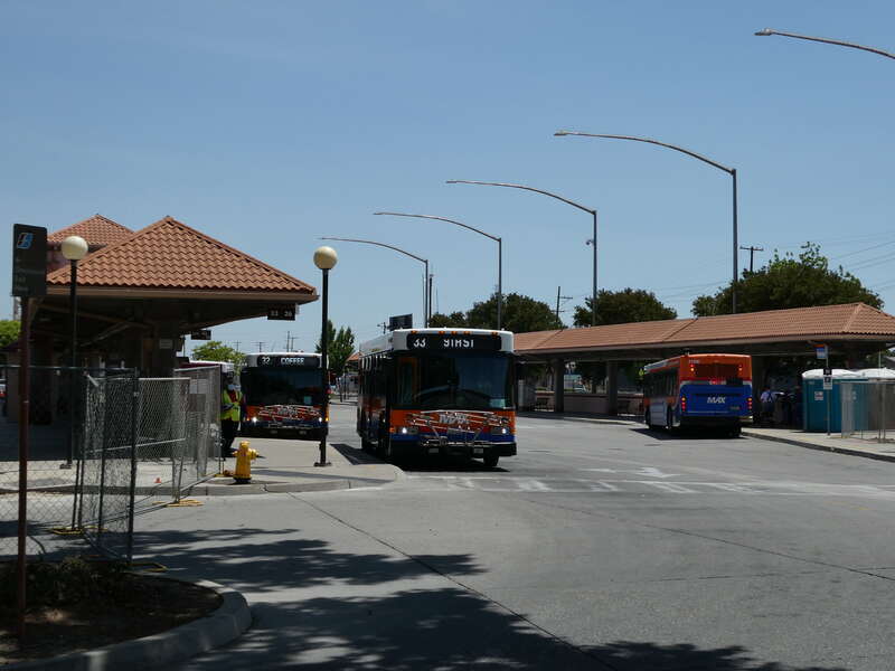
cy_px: 336
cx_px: 448
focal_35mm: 54
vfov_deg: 27.0
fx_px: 1396
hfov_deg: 35.5
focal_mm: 9.6
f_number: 4.5
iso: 80
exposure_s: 1/1000
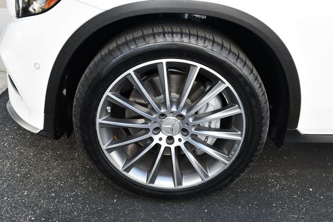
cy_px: 111
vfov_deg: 36.9
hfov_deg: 53.1
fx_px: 333
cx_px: 166
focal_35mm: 36
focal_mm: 18
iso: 400
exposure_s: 1/250
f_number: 5.6
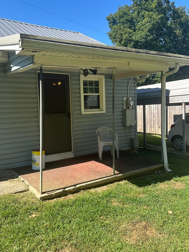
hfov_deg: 49.6
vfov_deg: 63.4
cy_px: 122
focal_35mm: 28
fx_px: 204
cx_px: 83
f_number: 1.78
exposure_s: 1/1779
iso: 80
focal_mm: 6.86
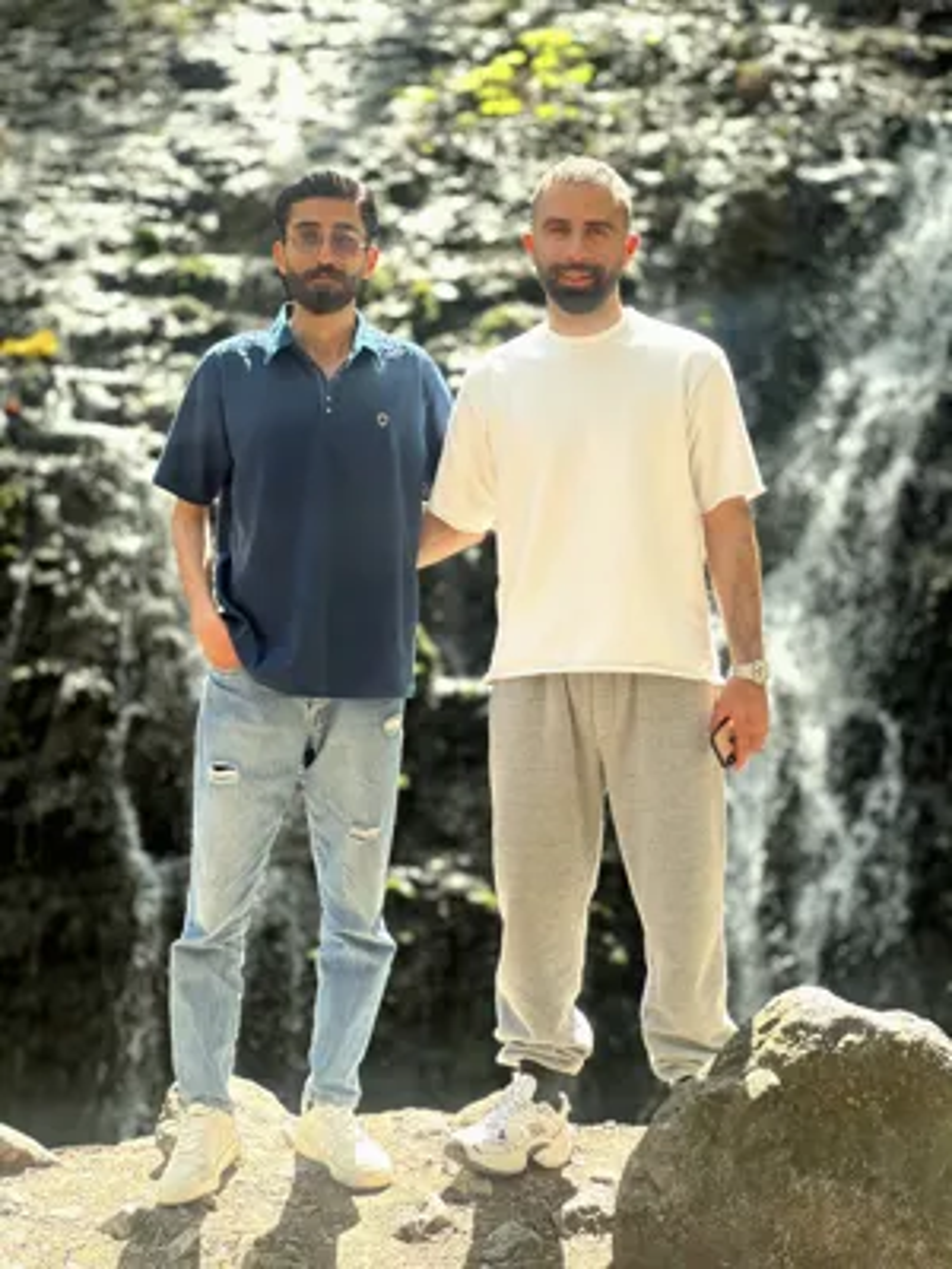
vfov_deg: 25.3
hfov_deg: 19.1
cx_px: 476
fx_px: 2824
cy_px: 634
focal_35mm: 77
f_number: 2.8
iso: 40
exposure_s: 1/122
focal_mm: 9
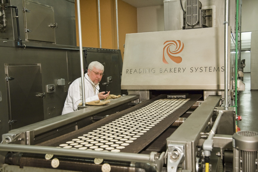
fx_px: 301
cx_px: 129
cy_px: 86
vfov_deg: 31.8
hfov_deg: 46.4
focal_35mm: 42
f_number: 5.6
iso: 2000
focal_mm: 42
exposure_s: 1/125
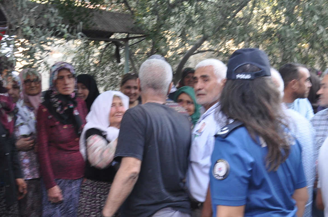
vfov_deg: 23.3
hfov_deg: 34.6
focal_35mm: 58
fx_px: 527
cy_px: 139
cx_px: 168
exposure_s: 1/30
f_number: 5.6
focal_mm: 21
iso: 320
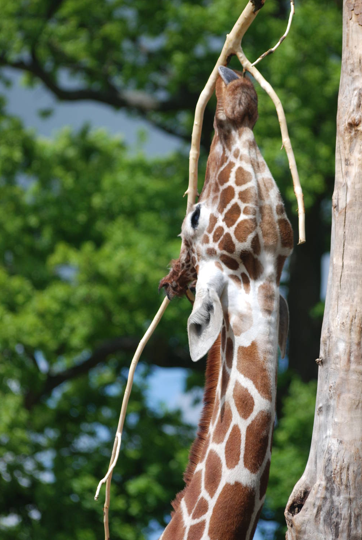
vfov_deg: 8.5
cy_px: 260
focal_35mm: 242
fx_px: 3640
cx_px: 179
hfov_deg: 5.7
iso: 200
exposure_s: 1/1250
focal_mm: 150
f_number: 4.5
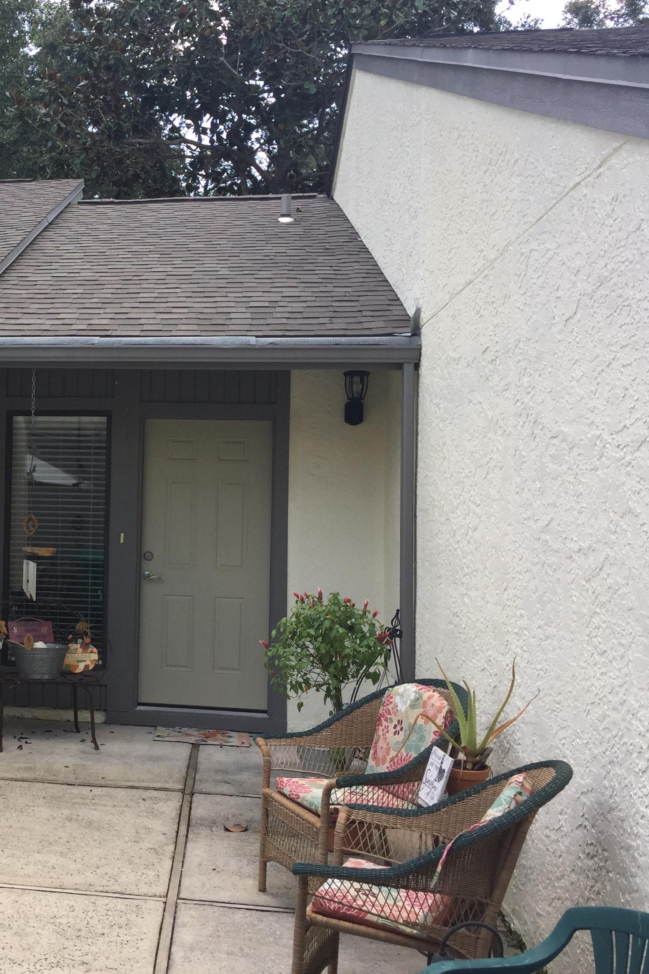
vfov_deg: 47.4
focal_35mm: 41
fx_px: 1109
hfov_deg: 30.6
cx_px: 18
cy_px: 487
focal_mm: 4.15
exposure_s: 1/350
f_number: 2.2
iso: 32
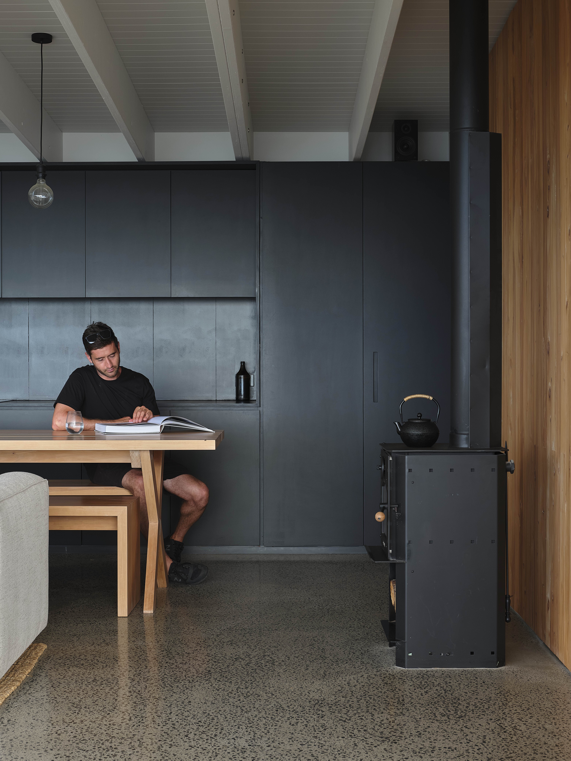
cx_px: 286
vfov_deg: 34.9
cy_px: 380
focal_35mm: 55
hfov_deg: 26.6
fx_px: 1210
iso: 400
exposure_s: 1/15
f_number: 11
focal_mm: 69
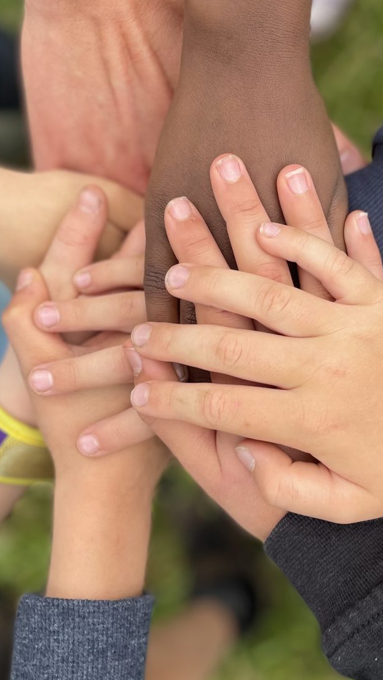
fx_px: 903
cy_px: 342
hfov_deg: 23.8
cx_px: 275
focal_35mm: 50
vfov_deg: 41.3
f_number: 1.6
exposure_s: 1/567
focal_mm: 4.2
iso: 32
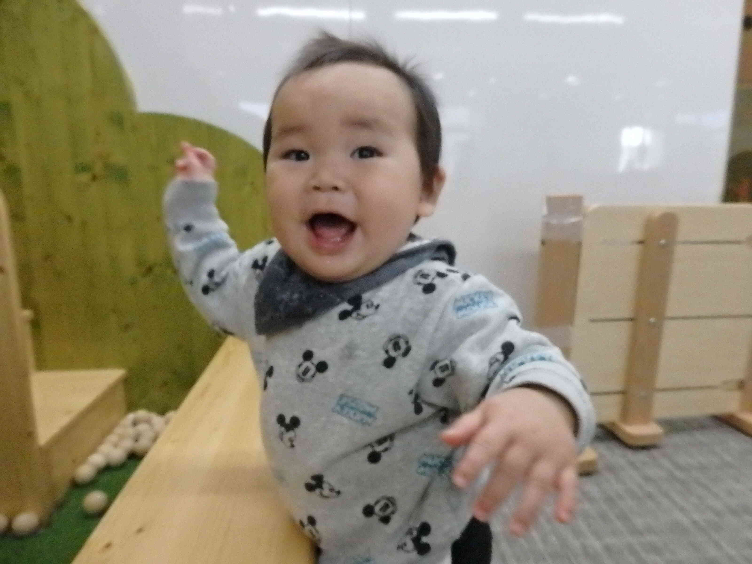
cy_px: 282
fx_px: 543
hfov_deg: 69.4
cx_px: 376
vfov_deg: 54.9
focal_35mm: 25
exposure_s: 1/125
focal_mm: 4.5
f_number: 3
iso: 3200
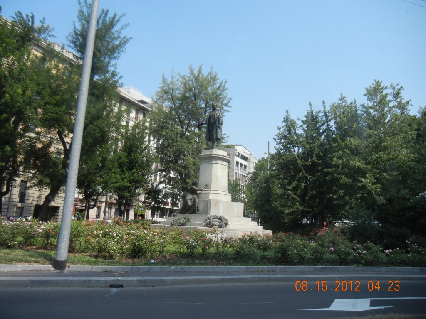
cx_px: 213
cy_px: 160
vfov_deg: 46.8
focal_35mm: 30
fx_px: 369
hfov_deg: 60.0
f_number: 3.5
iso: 160
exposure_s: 1/840
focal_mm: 5.4
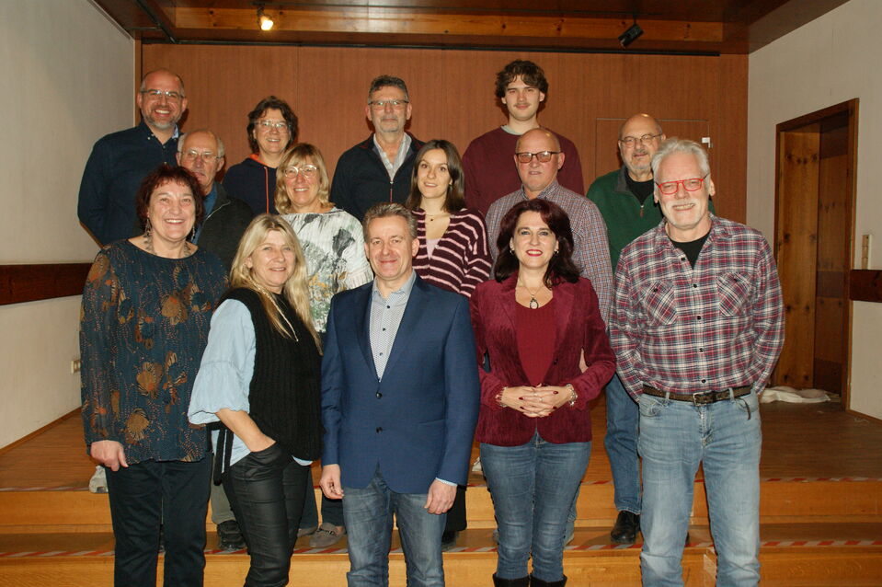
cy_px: 294
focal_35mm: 36
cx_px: 441
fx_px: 881
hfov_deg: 53.2
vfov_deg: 36.8
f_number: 5.6
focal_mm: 24
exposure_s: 1/60
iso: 400
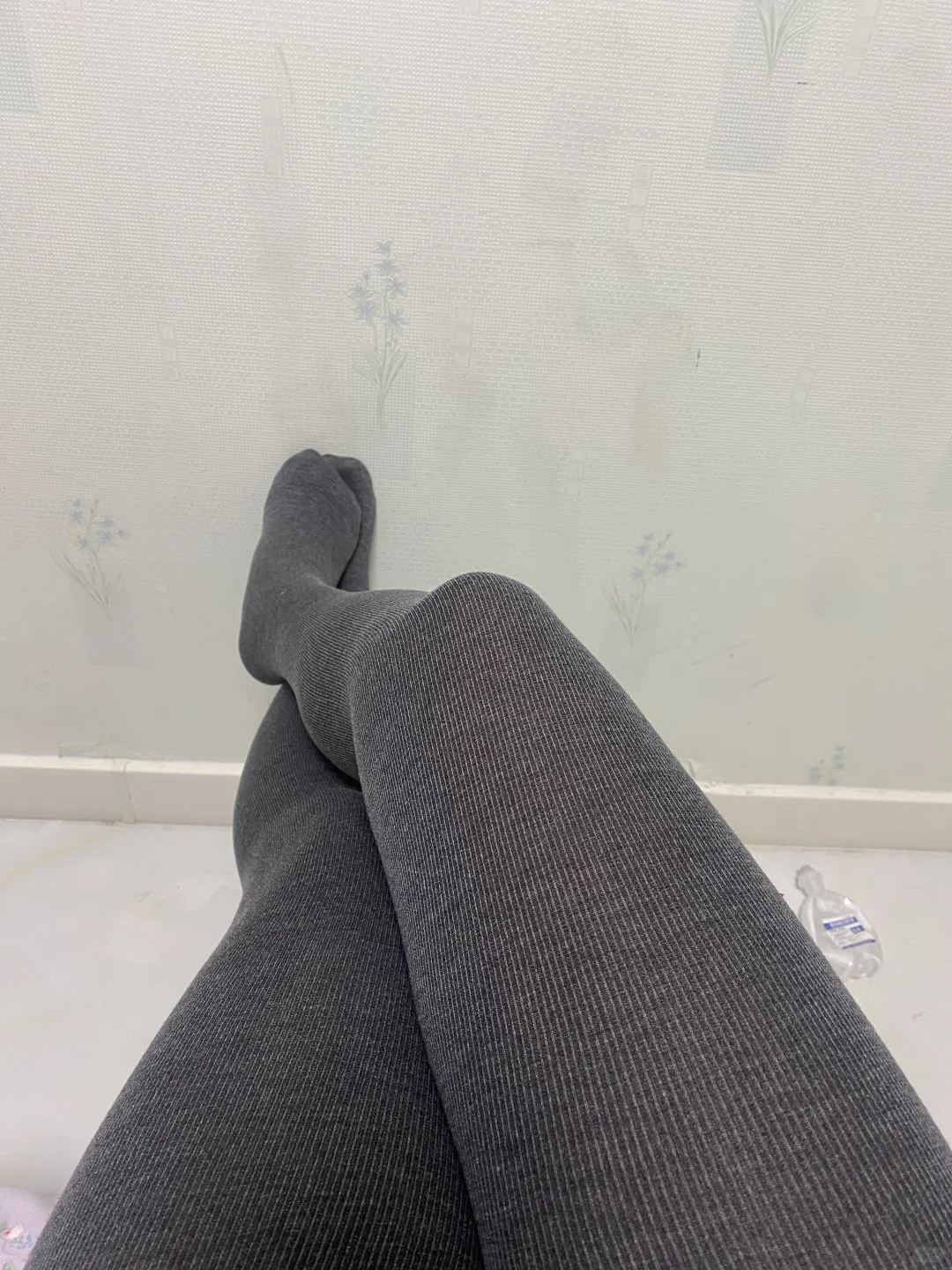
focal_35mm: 26
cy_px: 635
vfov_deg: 67.3
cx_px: 476
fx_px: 953
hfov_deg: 53.1
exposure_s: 1/50
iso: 125
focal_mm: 4.25
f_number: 1.8
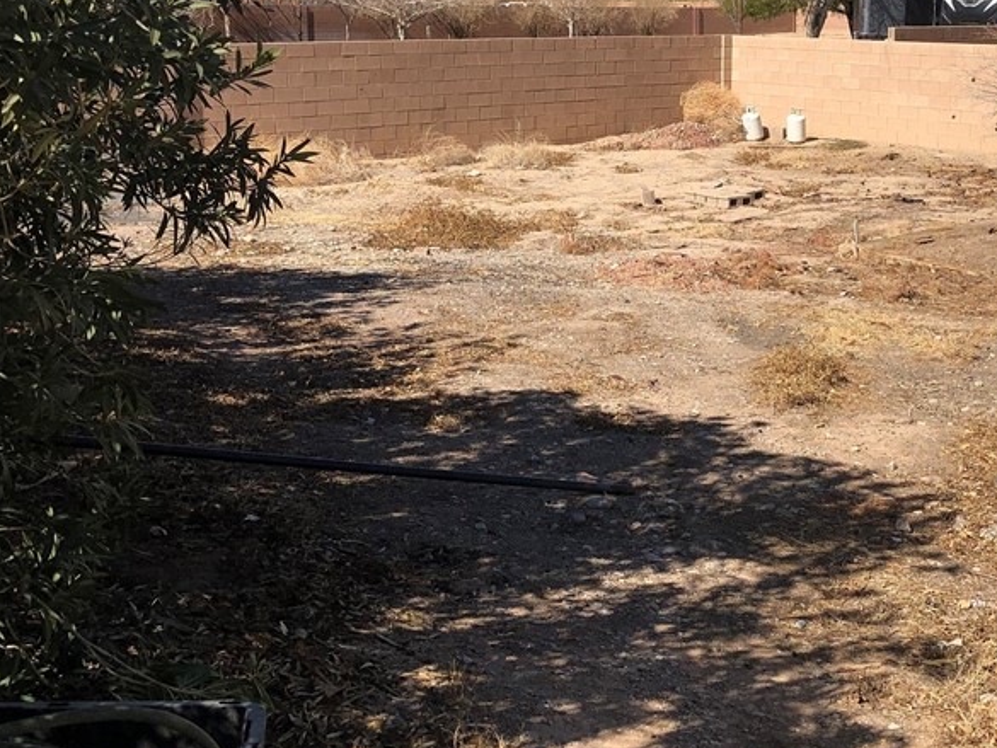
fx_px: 1412
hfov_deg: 37.9
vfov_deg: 29.3
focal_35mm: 49
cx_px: 750
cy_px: 198
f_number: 1.8
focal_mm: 3.99
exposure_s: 1/2857
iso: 20
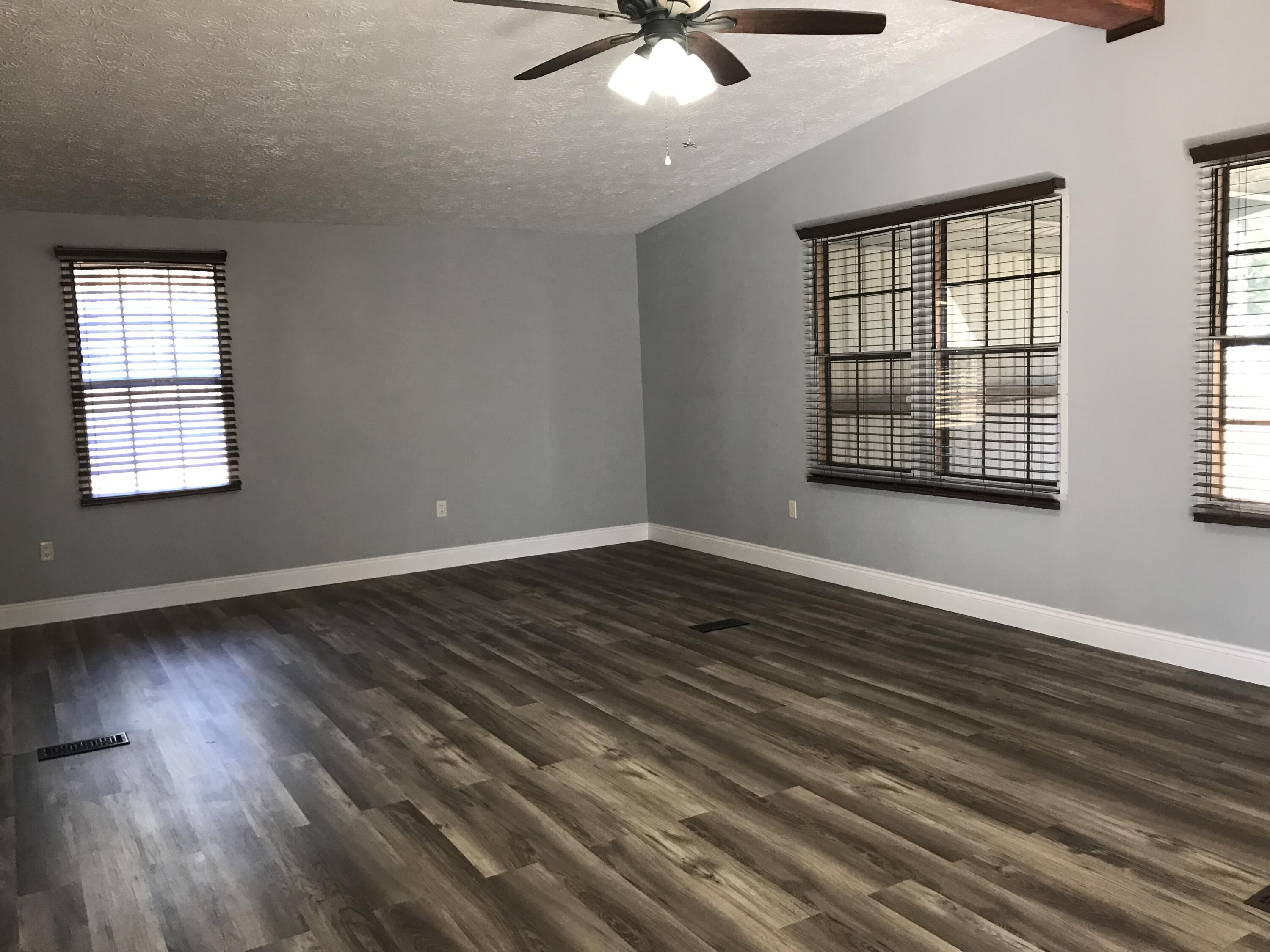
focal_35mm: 28
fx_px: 1027
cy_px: 476
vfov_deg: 49.7
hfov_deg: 63.4
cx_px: 635
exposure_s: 1/30
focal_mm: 3.99
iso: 25
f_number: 1.8
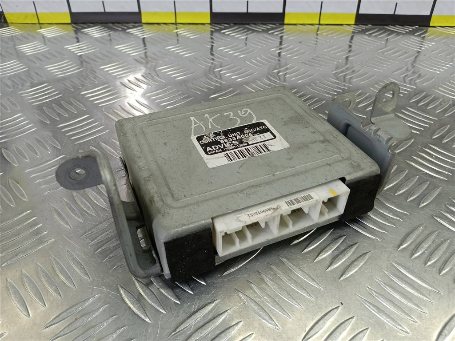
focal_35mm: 27
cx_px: 228
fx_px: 355
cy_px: 170
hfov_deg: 65.3
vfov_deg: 51.4
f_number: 1.6
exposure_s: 1/50
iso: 116
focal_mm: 4.11
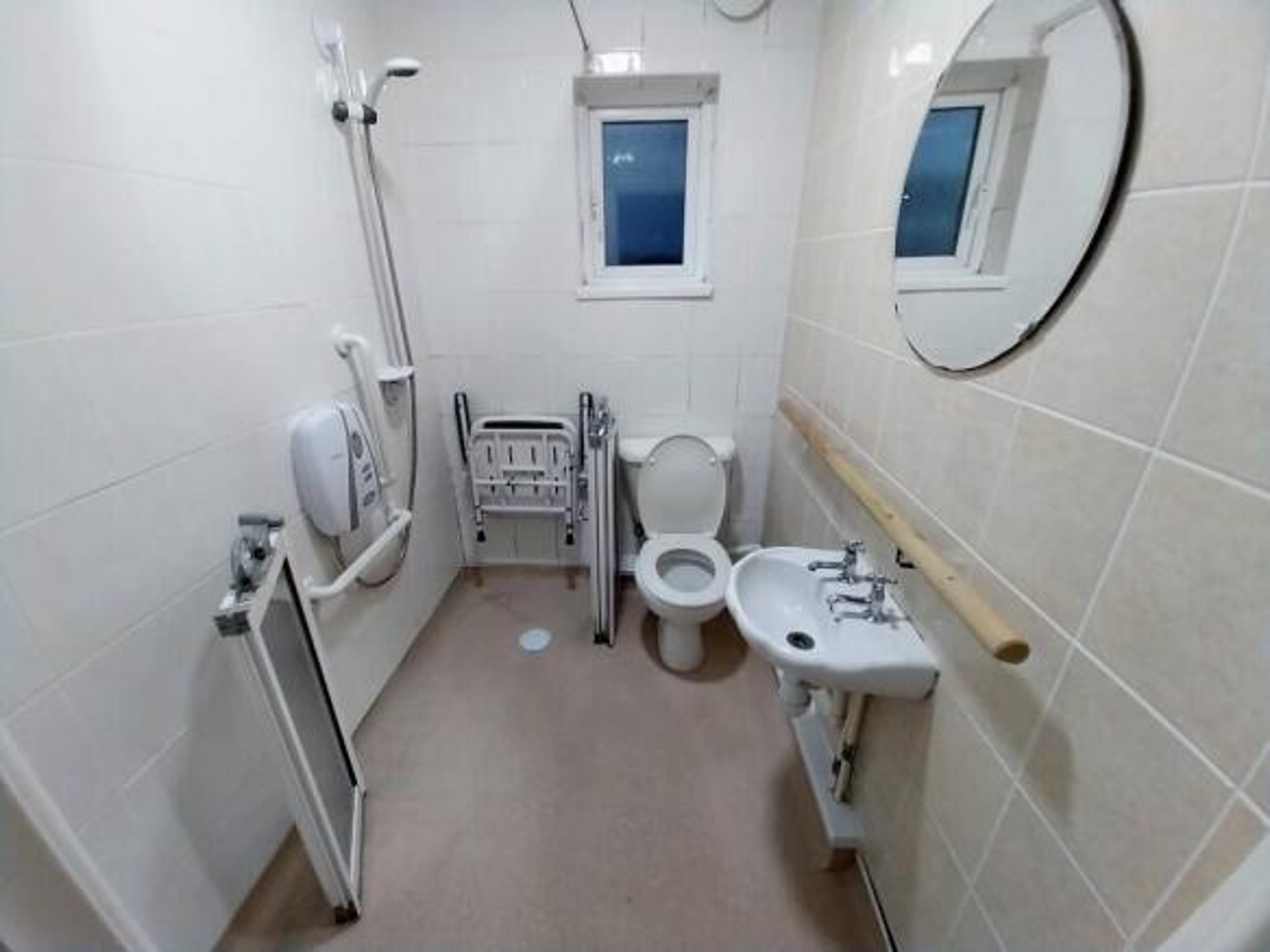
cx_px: 635
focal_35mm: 13
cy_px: 476
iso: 250
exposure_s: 1/33.4
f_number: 2.2
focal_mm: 1.13
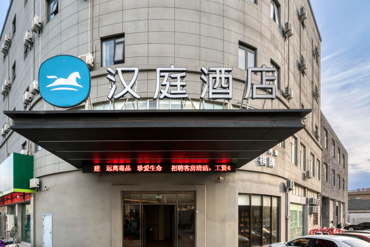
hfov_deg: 88.8
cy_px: 143
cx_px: 147
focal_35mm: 18
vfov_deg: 67.0
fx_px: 185
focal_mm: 13
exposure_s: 1/25
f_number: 13
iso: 320
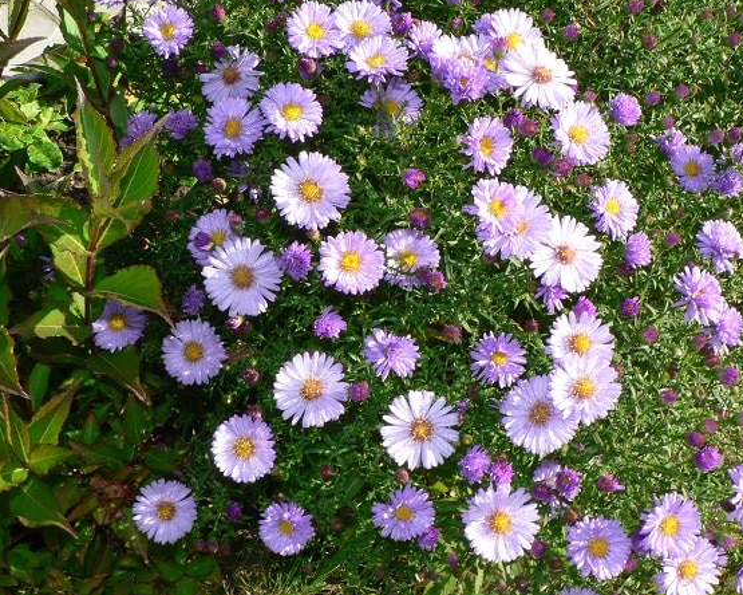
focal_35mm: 38
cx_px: 379
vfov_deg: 39.2
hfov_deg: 47.9
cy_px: 295
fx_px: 836
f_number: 8
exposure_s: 1/125
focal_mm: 6
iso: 100
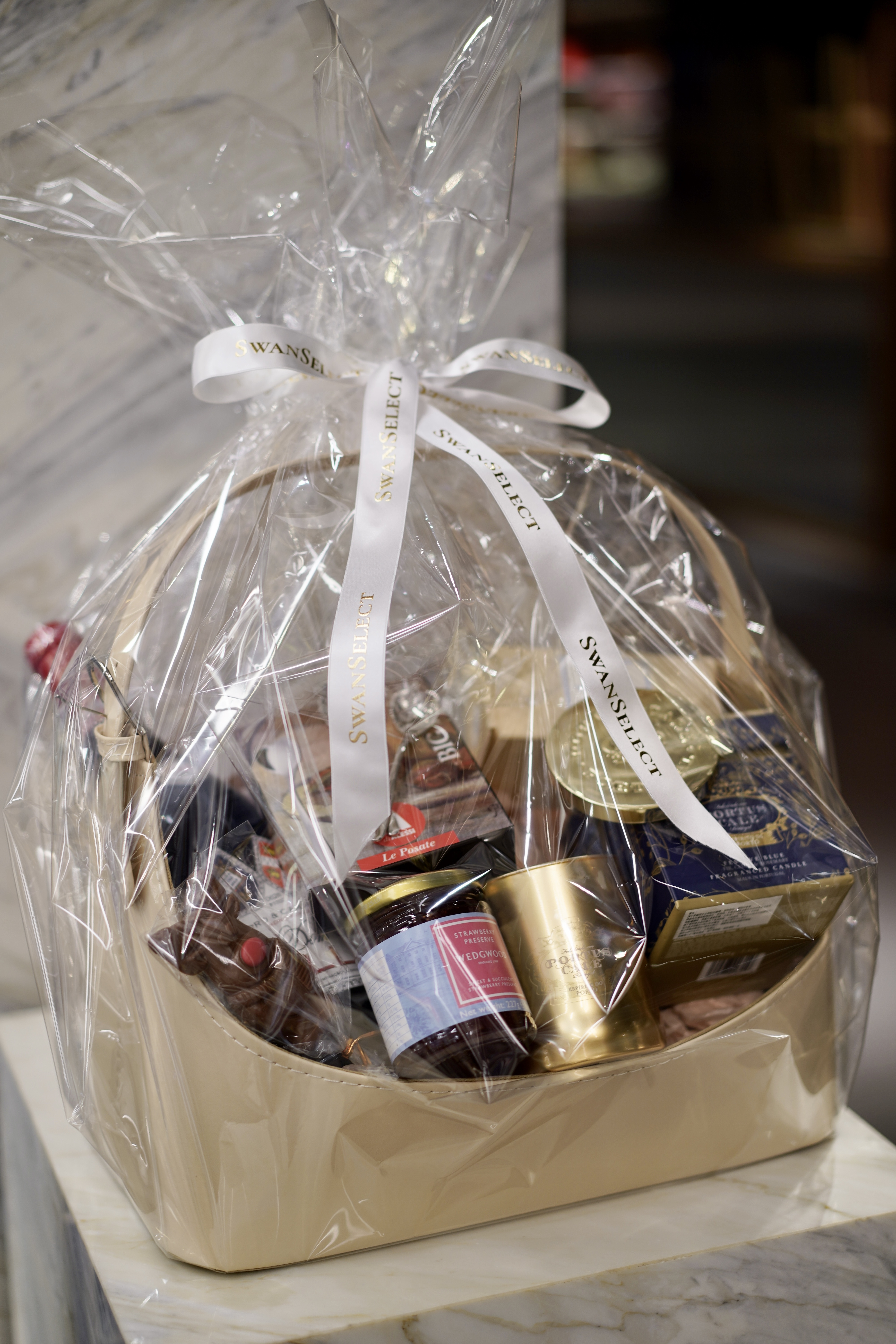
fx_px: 2053
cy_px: 672
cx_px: 448
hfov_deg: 24.6
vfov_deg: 36.2
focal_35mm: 55
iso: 100
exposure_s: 1/60
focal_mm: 55
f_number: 2
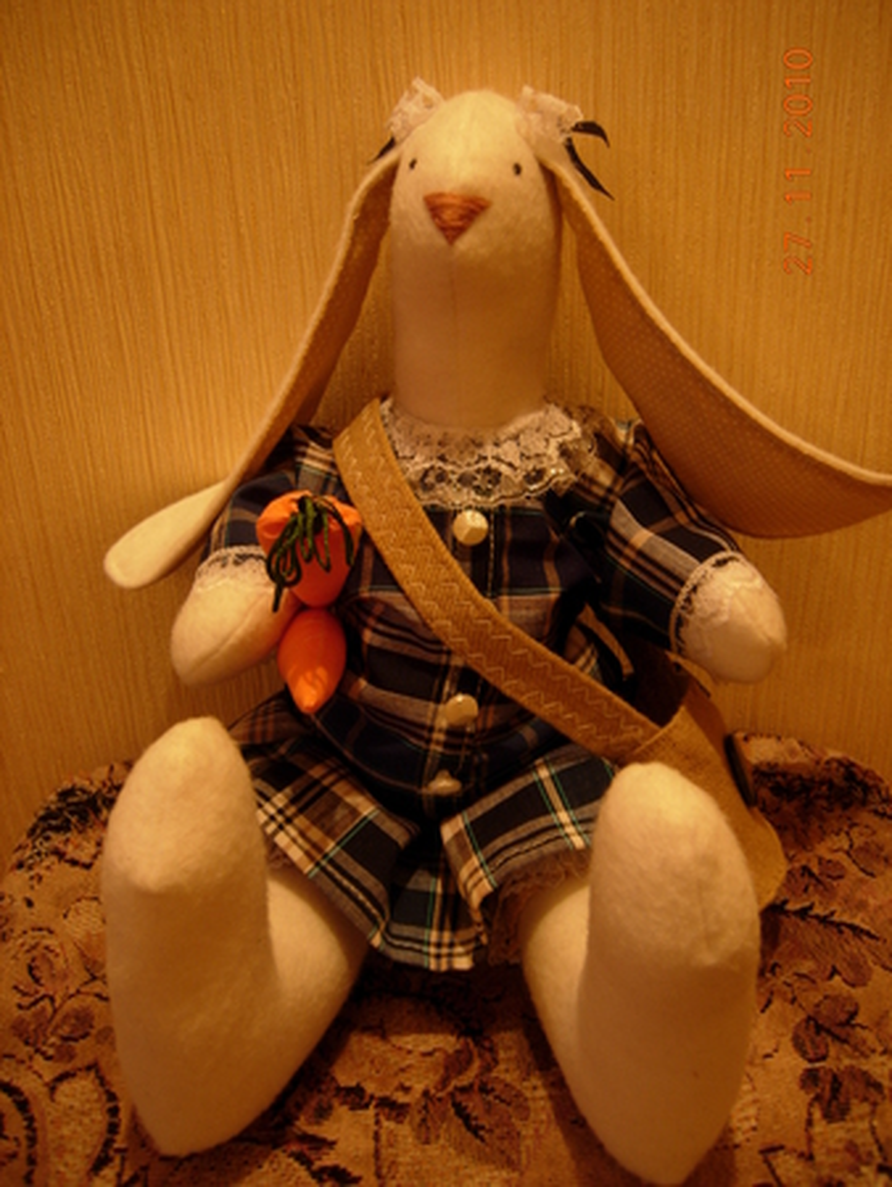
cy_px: 594
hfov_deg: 39.7
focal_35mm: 36
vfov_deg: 51.3
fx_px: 1236
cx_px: 446
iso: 64
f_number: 2.7
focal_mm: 7.5
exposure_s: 1/4
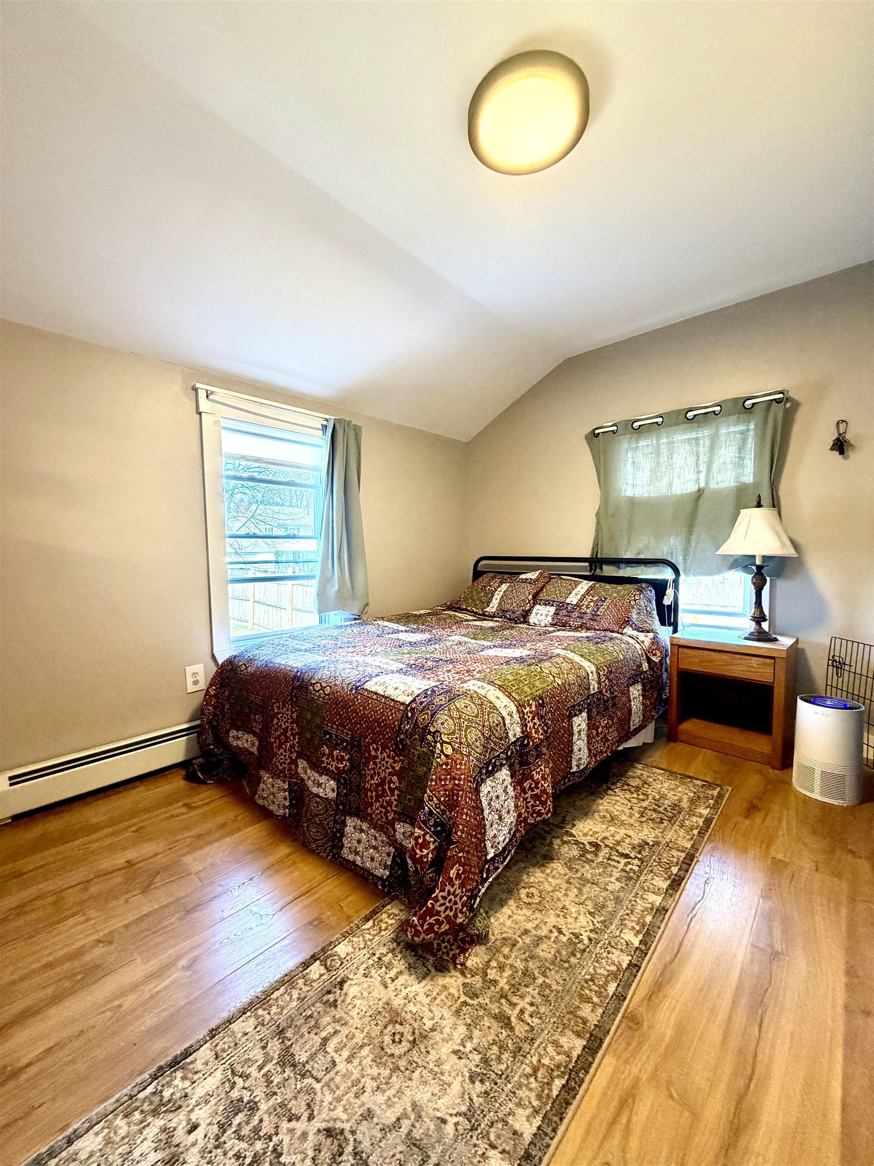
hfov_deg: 85.7
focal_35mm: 14
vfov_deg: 102.1
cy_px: 583
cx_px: 437
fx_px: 471
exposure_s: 1/60
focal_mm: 2.22
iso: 320
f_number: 2.2
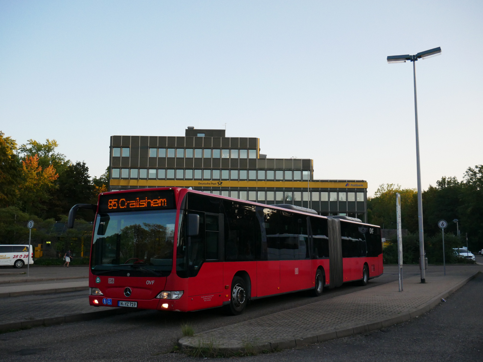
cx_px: 242
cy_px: 181
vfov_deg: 39.7
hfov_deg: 51.3
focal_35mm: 36
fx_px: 502
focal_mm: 18
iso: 1600
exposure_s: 1/640
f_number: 6.3
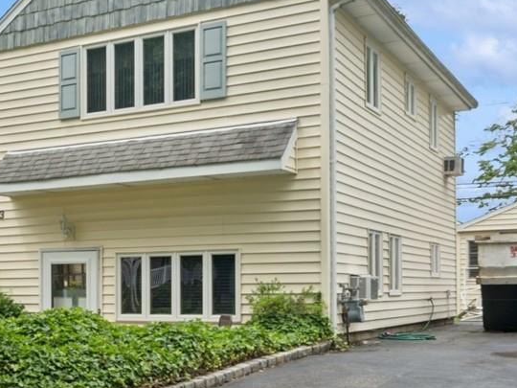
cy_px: 288
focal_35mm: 58
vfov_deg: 24.8
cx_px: -31
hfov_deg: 30.1
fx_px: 873
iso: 100
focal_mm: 20.5
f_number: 11
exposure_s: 1/80
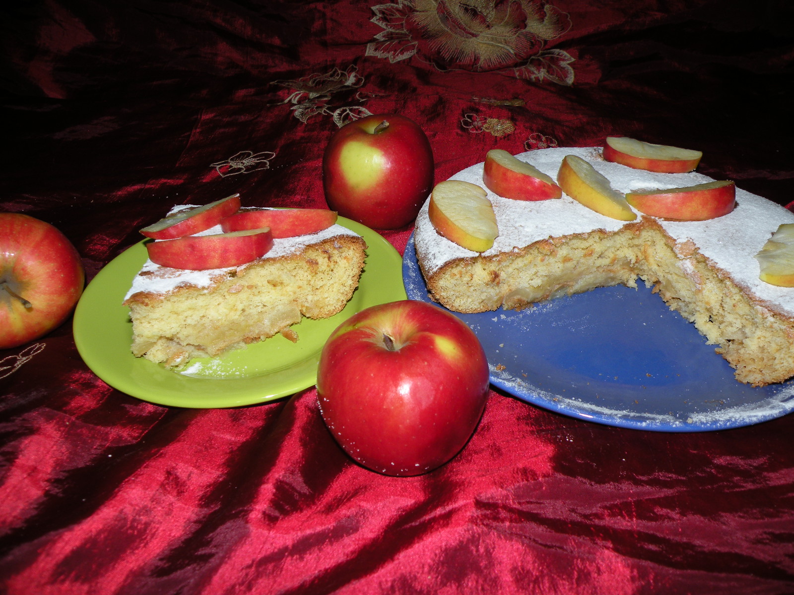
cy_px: 298
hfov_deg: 65.3
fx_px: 619
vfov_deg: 51.4
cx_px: 397
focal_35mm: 27
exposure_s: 1/60
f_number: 2.8
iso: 64
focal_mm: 4.7
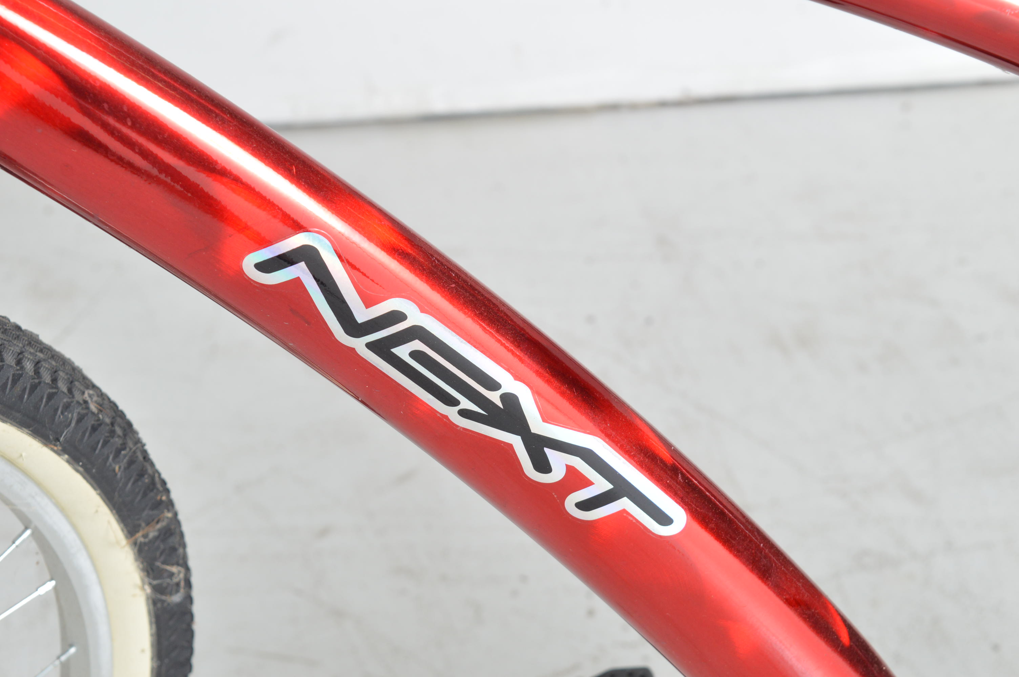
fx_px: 2333
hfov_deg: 24.6
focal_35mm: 82
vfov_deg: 16.5
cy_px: 338
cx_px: 510
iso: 400
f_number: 8
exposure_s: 1/80
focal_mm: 55
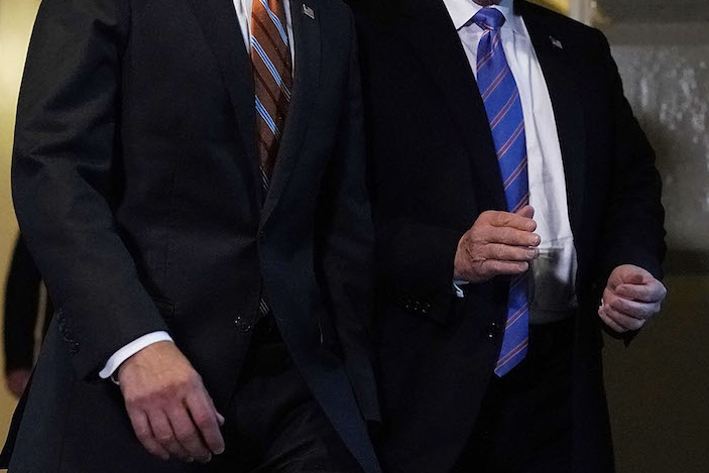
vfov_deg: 17.0
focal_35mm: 80
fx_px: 1576
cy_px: 107
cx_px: 375
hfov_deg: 25.4
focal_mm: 50
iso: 8000
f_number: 2.2
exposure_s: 1/1250
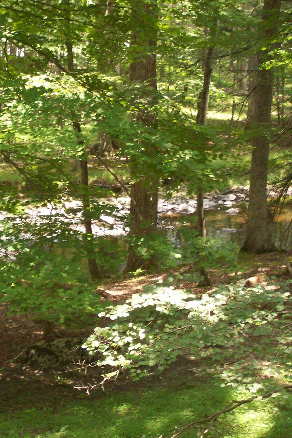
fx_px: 1472
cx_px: 85
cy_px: 219
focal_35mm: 121
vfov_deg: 16.9
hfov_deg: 11.3
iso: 200
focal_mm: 14.3
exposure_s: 1/112
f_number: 4.3
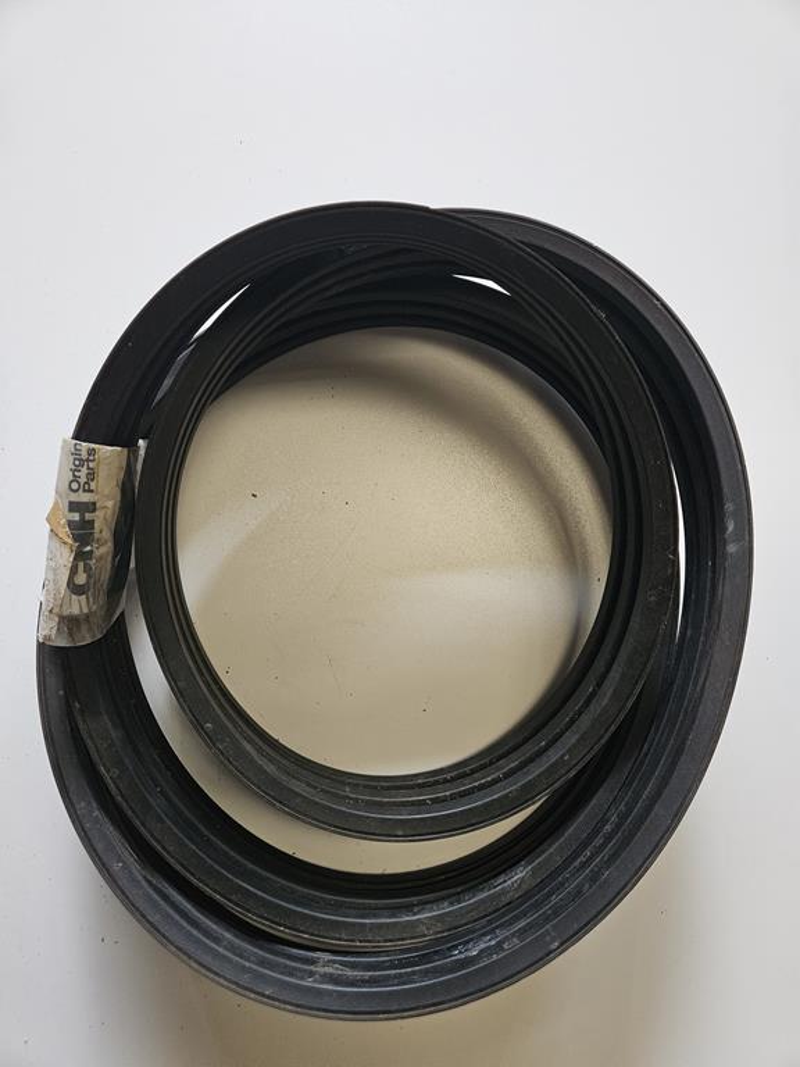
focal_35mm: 23
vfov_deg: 73.9
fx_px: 709
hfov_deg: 58.9
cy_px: 534
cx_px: 400
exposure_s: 1/100
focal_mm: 5.4
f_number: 1.8
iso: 640
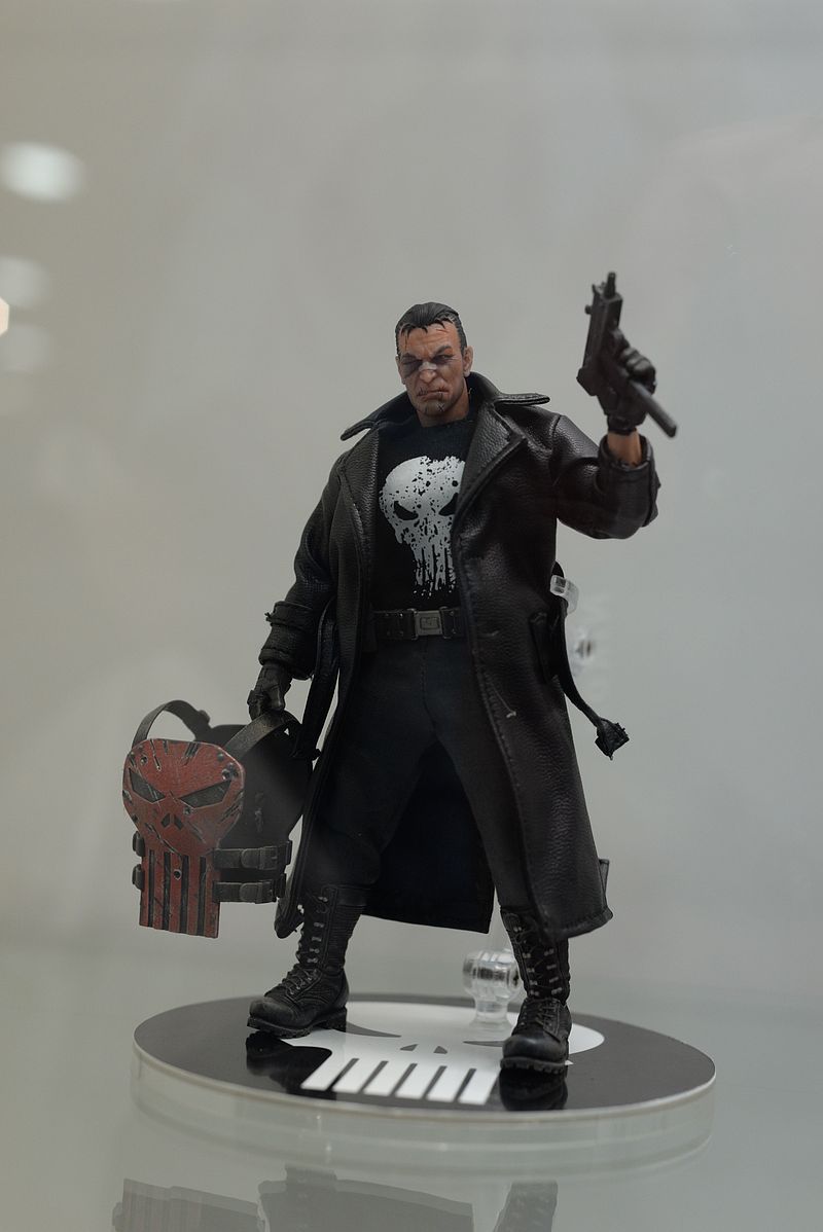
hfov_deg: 27.0
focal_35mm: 50
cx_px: 412
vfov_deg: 39.6
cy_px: 616
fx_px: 1712
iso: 1600
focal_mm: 50
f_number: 4.5
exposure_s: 1/160
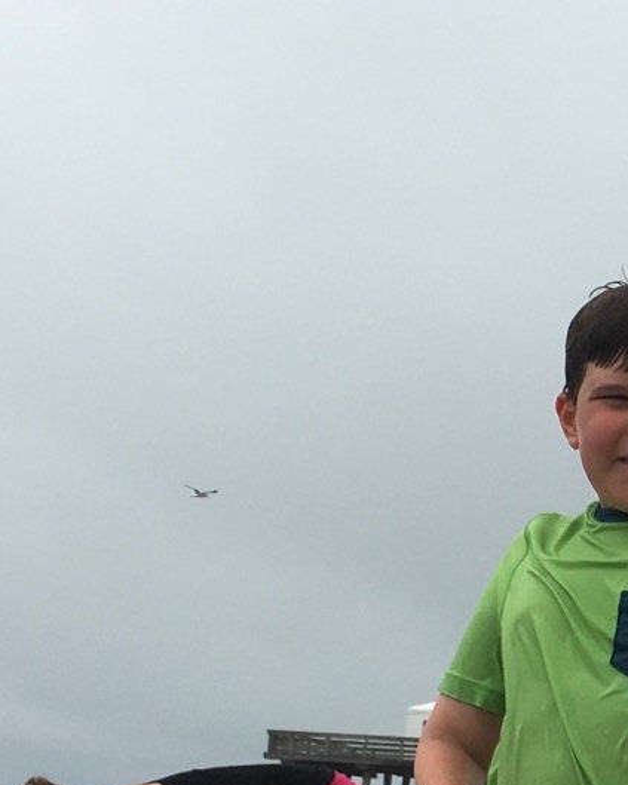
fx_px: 2487
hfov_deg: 13.5
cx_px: 962
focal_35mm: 107
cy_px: 674
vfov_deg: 17.7
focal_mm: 4.15
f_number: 2.2
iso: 25
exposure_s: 1/2653
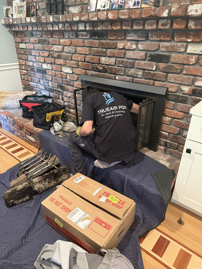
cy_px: 134
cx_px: 101
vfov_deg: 71.6
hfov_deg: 56.8
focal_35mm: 24
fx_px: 187
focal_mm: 6.76
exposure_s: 1/60
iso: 800
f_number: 1.78
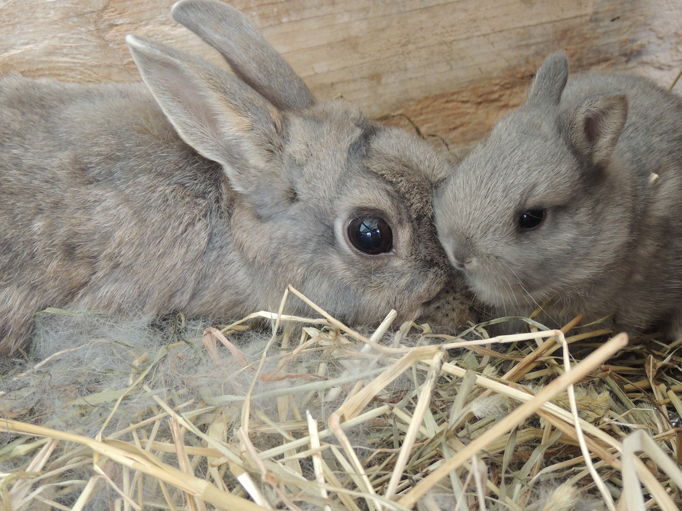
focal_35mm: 50
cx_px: 341
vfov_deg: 29.1
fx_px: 985
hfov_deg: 38.2
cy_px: 256
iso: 220
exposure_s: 1/50
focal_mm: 8.9
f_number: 3.6
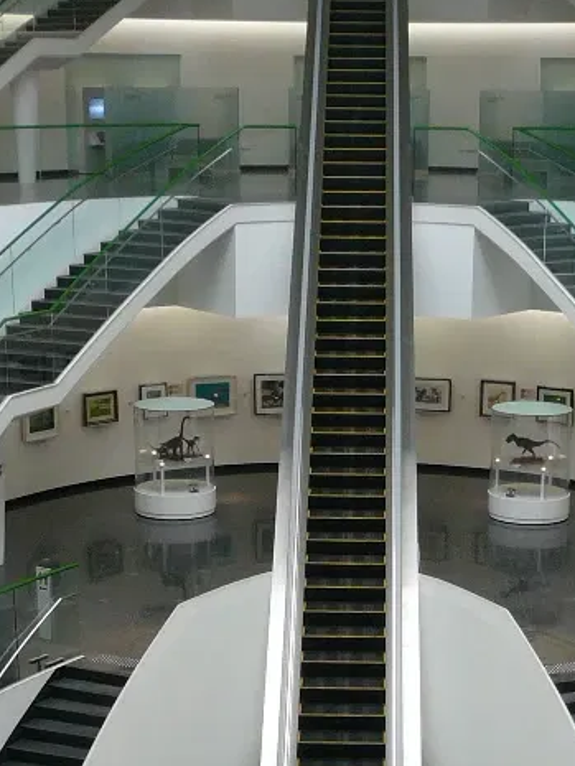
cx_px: 362
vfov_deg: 24.5
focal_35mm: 77
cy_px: 717
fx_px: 1705
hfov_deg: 19.1
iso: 100
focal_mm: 4.6
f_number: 2.8
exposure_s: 1/50
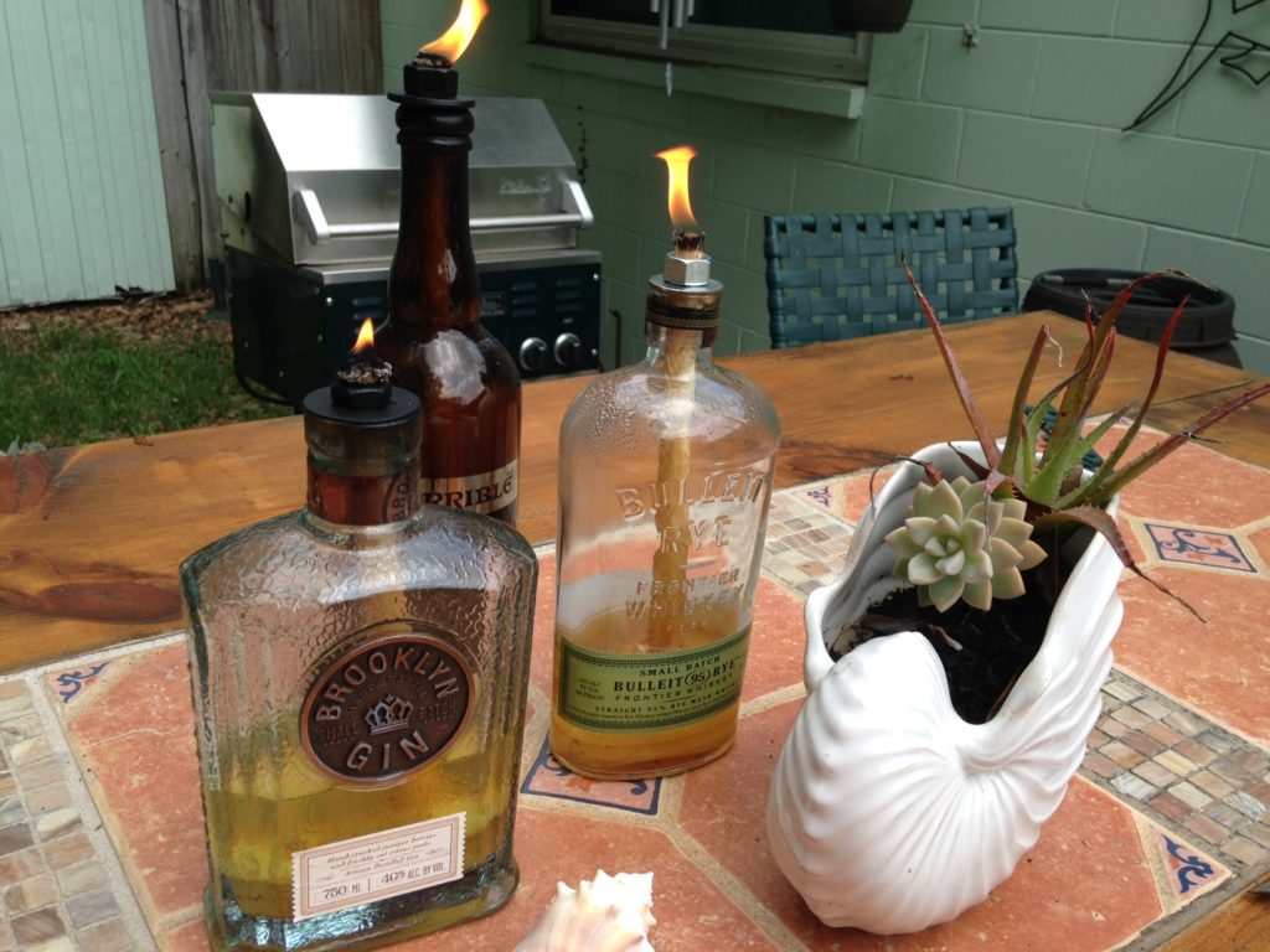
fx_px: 1211
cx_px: 635
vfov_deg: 42.9
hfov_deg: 55.4
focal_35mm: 33
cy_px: 476
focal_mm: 4.12
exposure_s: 1/467
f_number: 2.4
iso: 50
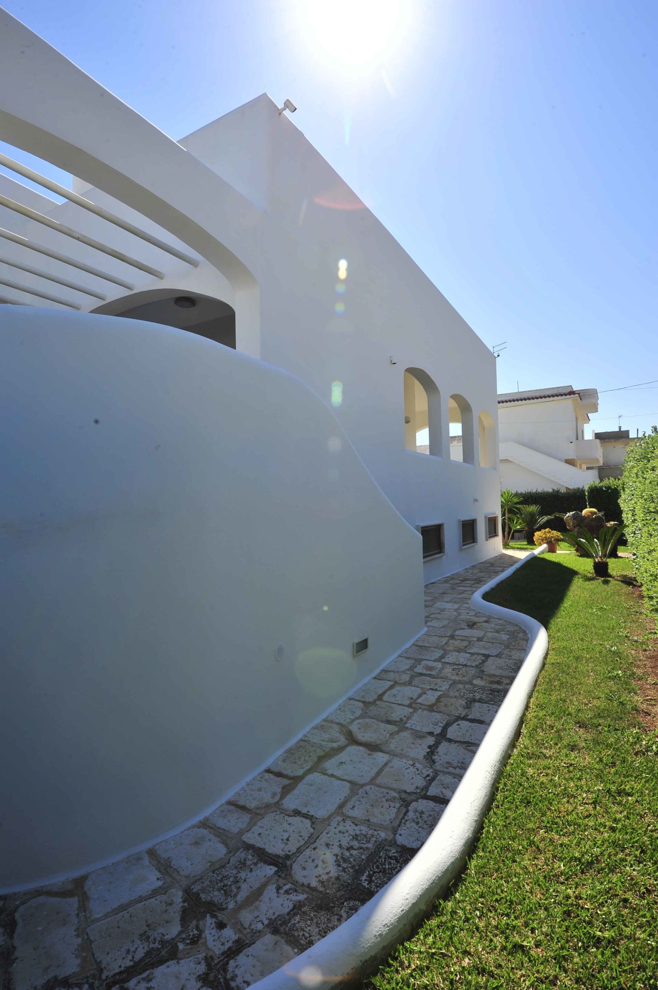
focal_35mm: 18
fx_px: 494
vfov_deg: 90.0
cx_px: 329
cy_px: 495
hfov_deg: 67.3
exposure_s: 1/160
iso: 200
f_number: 16
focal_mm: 18
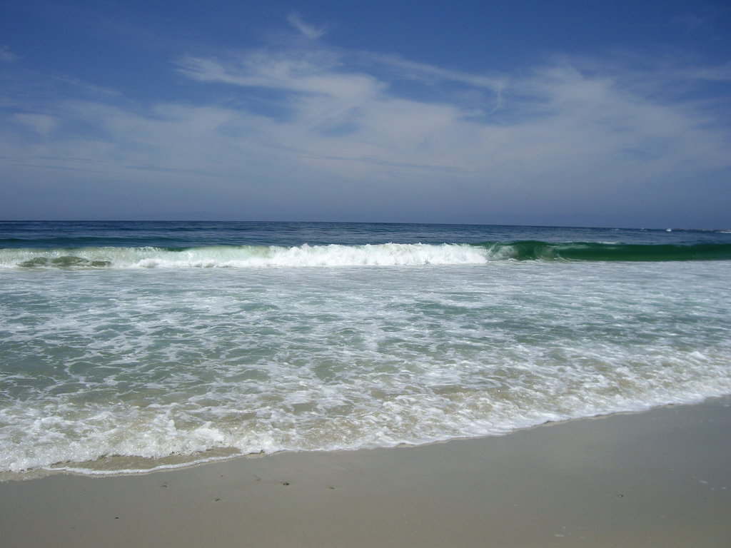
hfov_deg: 49.0
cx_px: 366
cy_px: 274
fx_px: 802
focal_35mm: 38
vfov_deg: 37.7
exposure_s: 1/1000
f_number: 4.3
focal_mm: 6.2
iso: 50
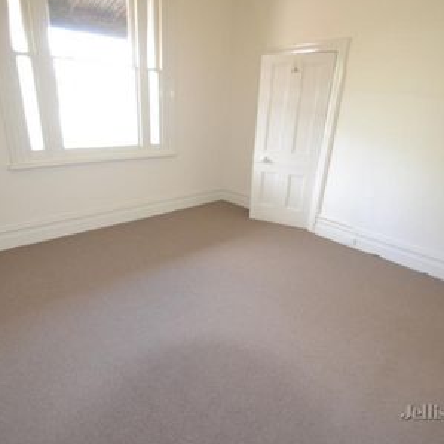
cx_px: 224
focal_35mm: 20
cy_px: 216
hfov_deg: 74.8
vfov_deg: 74.8
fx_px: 290
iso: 1000
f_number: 3.5
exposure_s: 1/60
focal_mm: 10
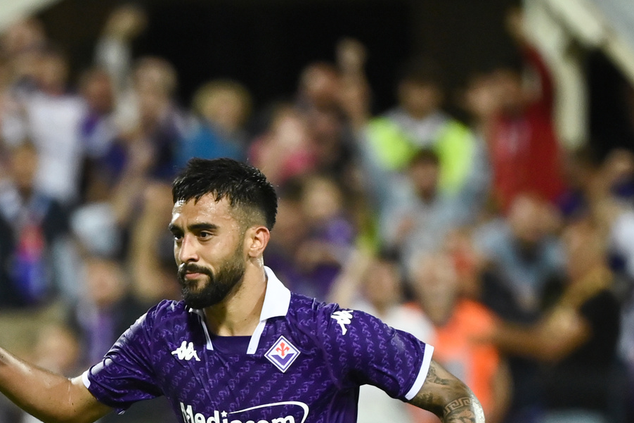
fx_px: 9015
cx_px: 150
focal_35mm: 512
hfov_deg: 4.0
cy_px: 317
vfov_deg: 2.7
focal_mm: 330
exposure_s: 1/1600
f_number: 4
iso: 2500
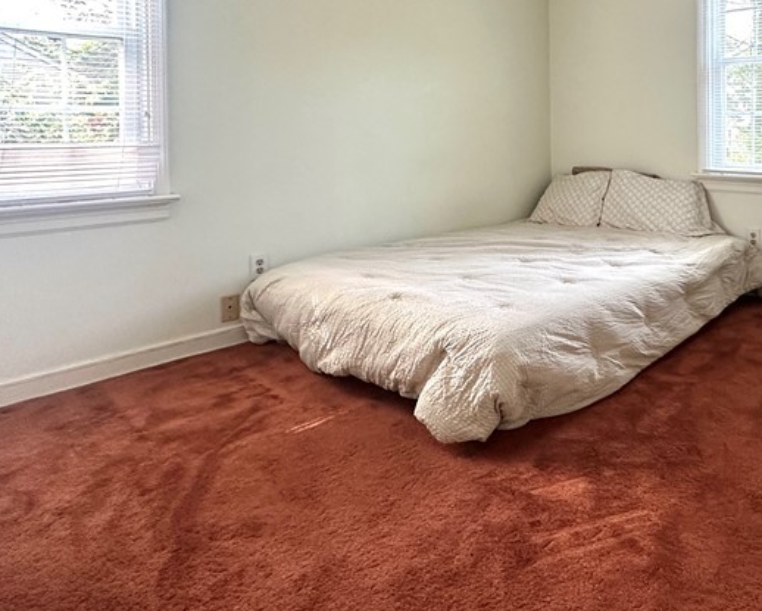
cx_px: 581
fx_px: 609
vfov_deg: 50.5
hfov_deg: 60.2
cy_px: 135
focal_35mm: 27
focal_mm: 2.22
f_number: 2.2
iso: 250
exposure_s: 1/99
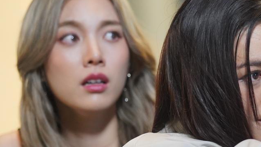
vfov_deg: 3.3
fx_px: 2520
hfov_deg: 5.9
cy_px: 98
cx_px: 250
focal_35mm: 364
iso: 2500
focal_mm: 130
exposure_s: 1/100
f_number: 2.8
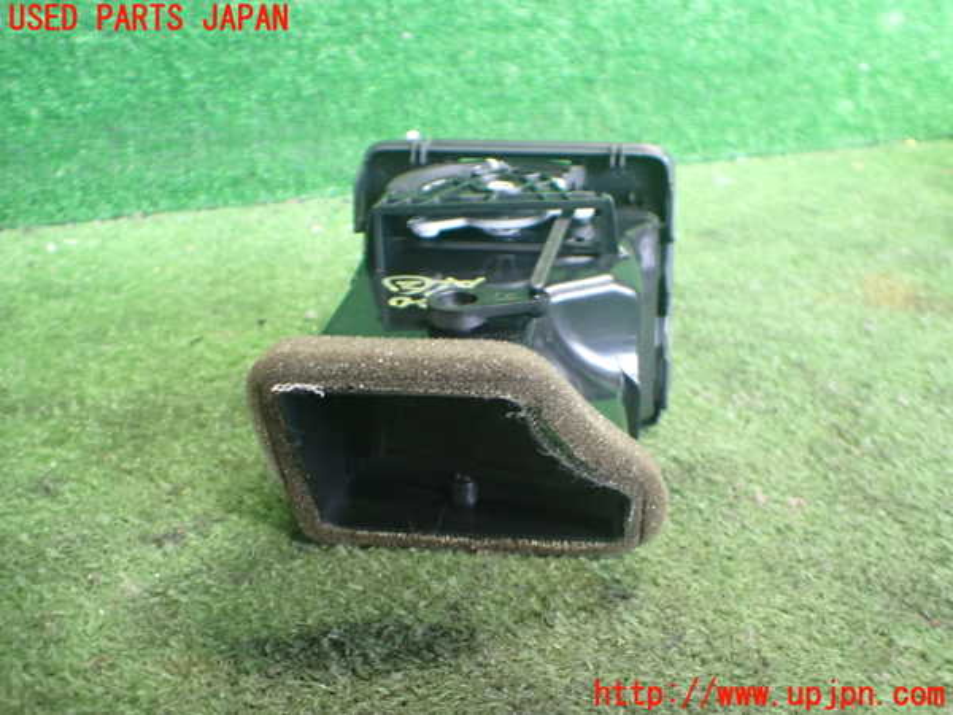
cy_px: 358
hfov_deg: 60.0
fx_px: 826
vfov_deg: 46.8
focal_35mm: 30
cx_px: 476
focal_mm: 5.4
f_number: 2.3
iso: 800
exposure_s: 1/30
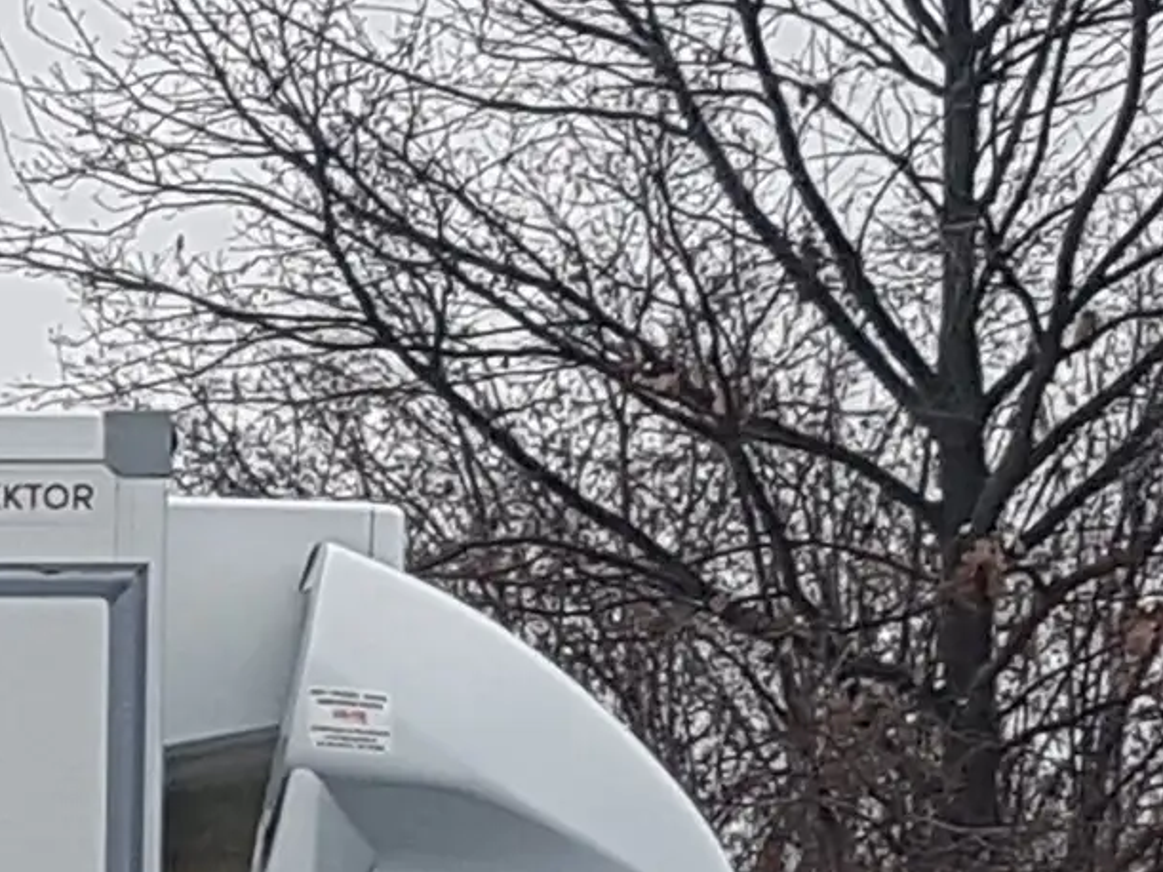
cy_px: 1300
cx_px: -505
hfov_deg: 17.4
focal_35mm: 103
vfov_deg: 13.5
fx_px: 3460
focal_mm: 4.2
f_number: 1.7
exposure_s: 1/336
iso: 40
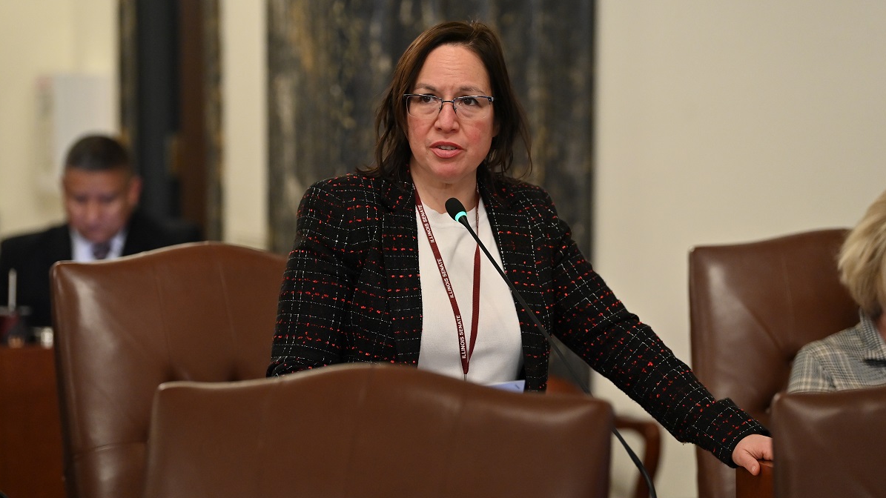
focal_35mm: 142
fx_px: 3336
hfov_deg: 15.1
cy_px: 290
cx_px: 444
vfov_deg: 8.5
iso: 3200
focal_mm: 135
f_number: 2.8
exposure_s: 1/200
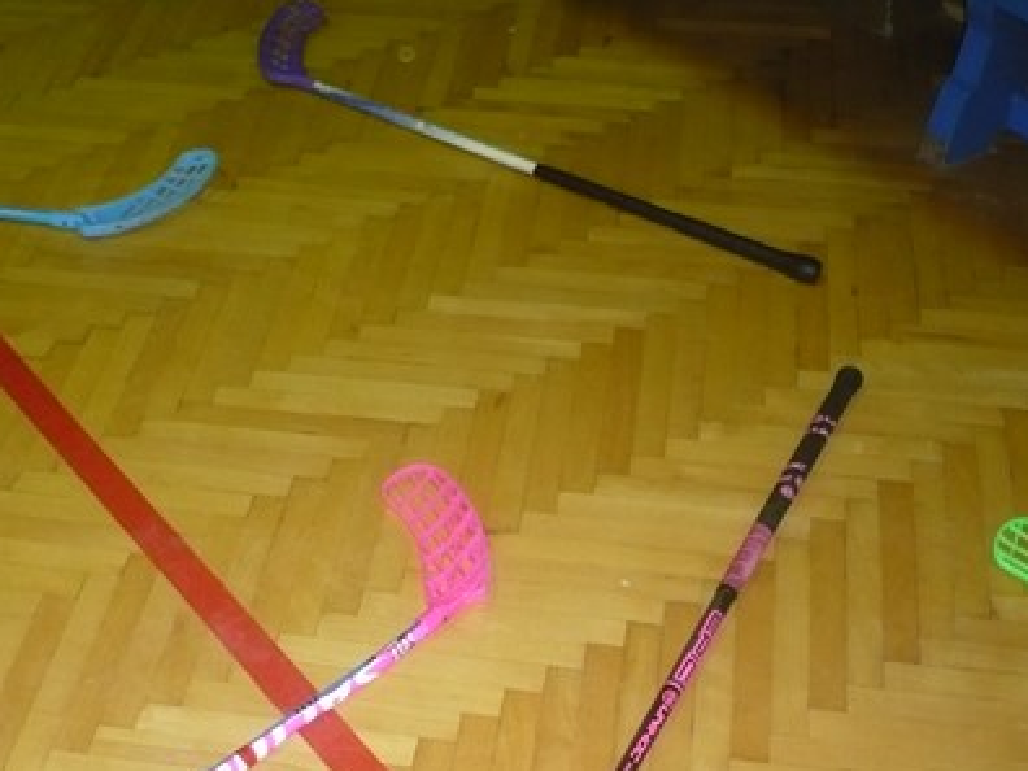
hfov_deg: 36.2
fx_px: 1574
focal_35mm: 53
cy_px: 581
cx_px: 488
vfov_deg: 27.1
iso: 320
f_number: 2.8
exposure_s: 1/30
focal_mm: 5.8
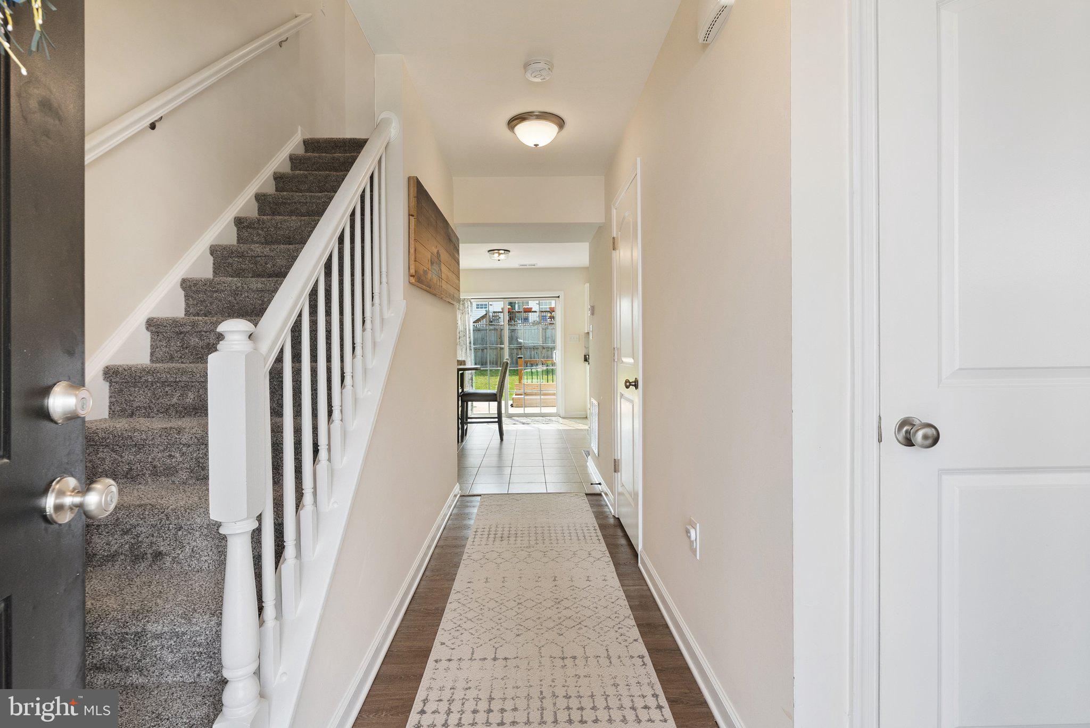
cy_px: 364
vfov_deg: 73.8
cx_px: 545
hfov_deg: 96.7
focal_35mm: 16
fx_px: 485
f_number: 8
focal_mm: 16
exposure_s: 1/13
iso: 640
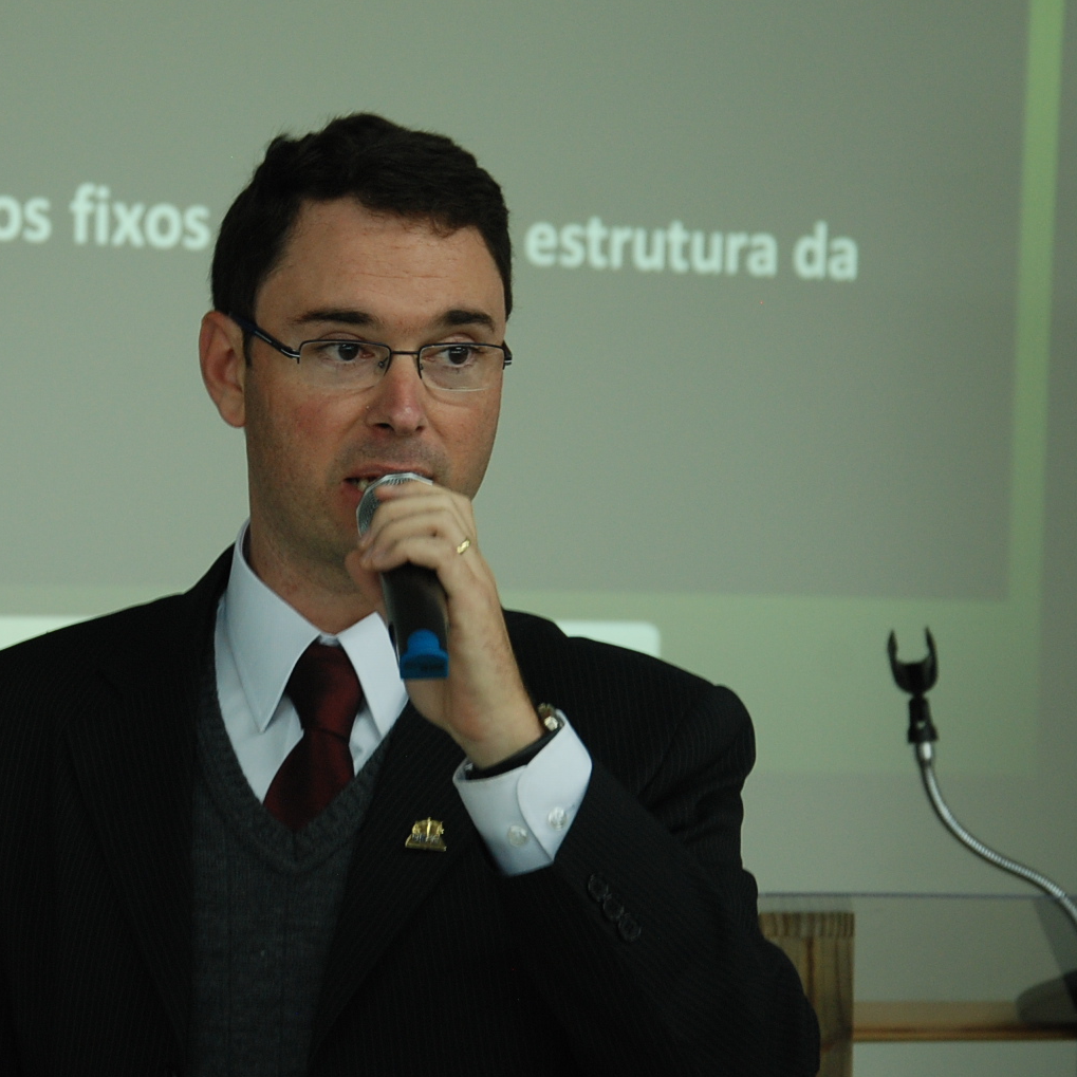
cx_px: 283
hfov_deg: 10.9
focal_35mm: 160
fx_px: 5632
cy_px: 497
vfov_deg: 10.9
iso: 400
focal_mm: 66
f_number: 5.3
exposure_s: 1/20
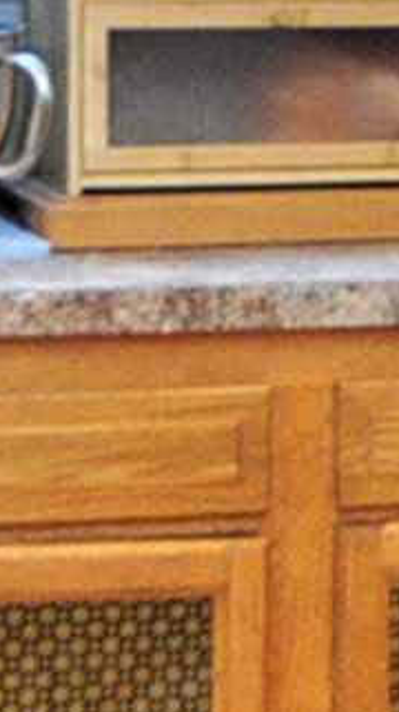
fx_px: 2677
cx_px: 213
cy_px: -279
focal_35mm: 142
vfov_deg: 14.4
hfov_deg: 8.5
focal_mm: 10
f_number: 3.5
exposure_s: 1/60
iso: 1000
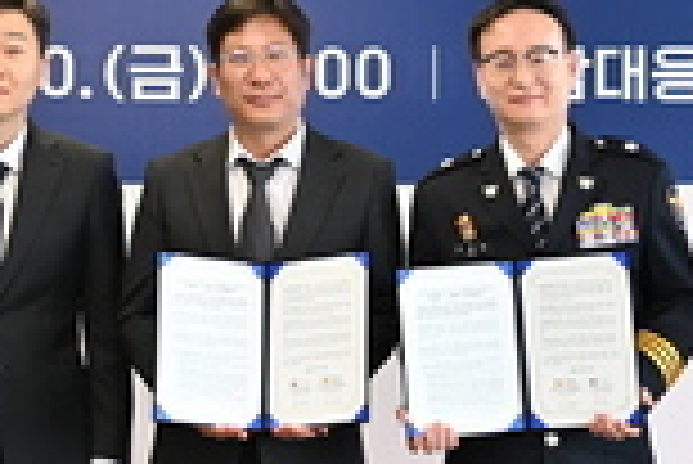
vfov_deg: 8.4
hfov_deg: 12.6
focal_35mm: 163
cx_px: 378
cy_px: 70
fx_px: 3141
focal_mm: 40
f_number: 2.8
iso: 400
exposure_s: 1/250
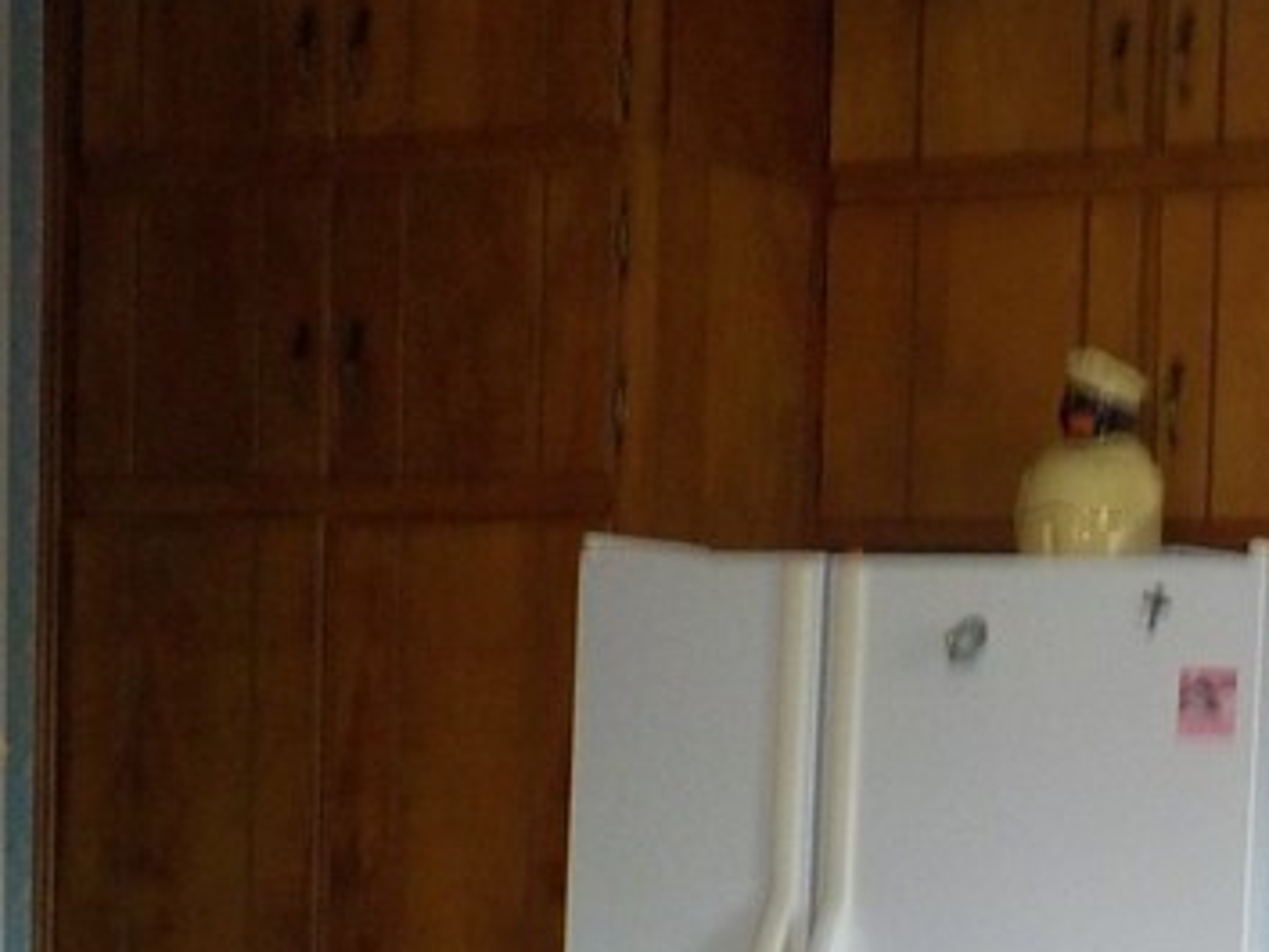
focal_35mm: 87
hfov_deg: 21.6
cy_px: 1193
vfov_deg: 16.2
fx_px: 3190
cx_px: 1323
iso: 280
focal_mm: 4.1
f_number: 3.3
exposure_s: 1/30
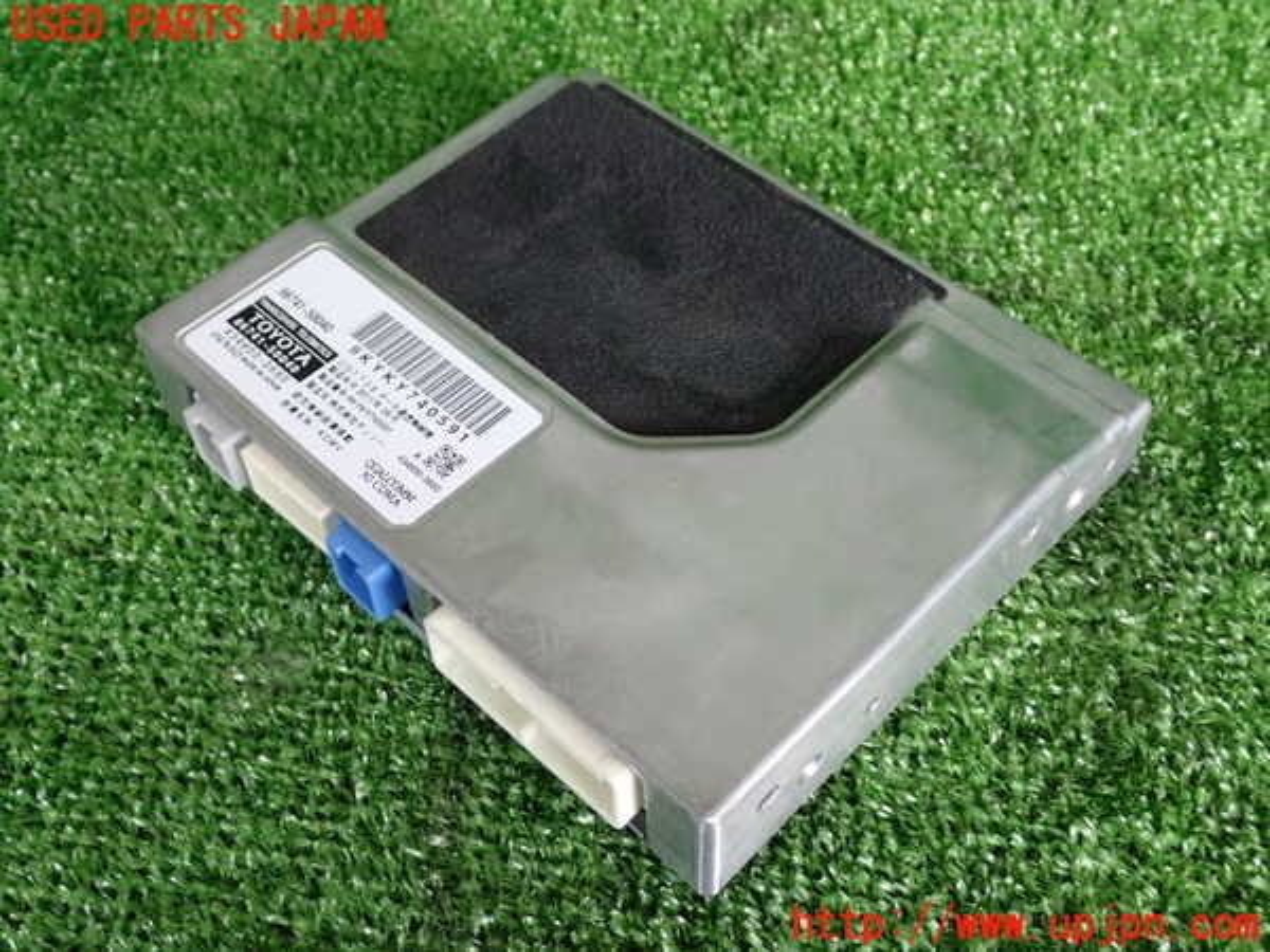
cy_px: 476
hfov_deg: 45.8
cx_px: 635
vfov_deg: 35.1
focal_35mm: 41
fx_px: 1504
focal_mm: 7.31
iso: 200
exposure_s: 1/50
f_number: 2.8
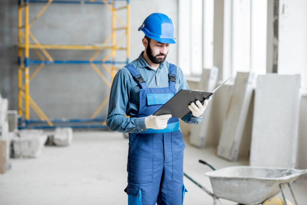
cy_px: 102
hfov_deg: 23.9
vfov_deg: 16.1
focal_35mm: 85
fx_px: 725
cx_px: 154
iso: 200
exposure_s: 1/160
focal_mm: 85
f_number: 2.5
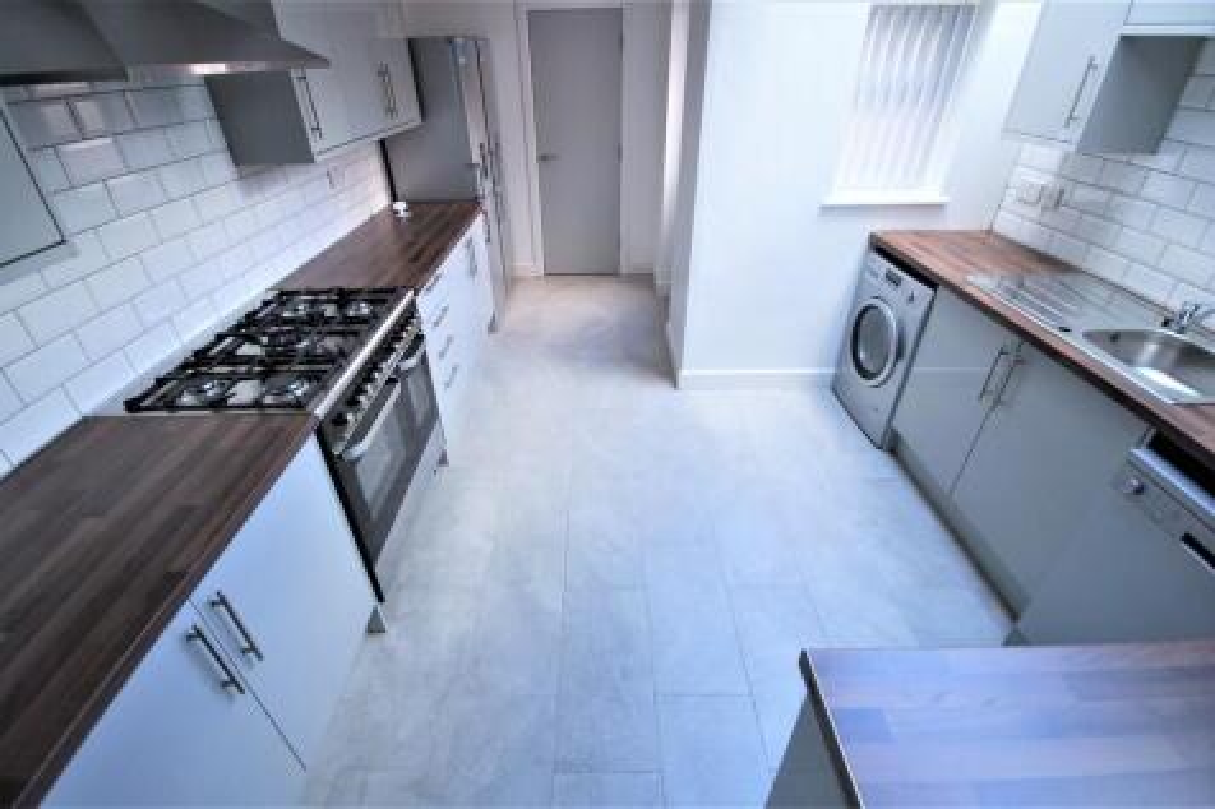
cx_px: 608
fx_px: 506
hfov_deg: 100.4
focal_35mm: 15
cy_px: 404
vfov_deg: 77.3
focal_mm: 10
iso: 200
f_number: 4
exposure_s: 1/60
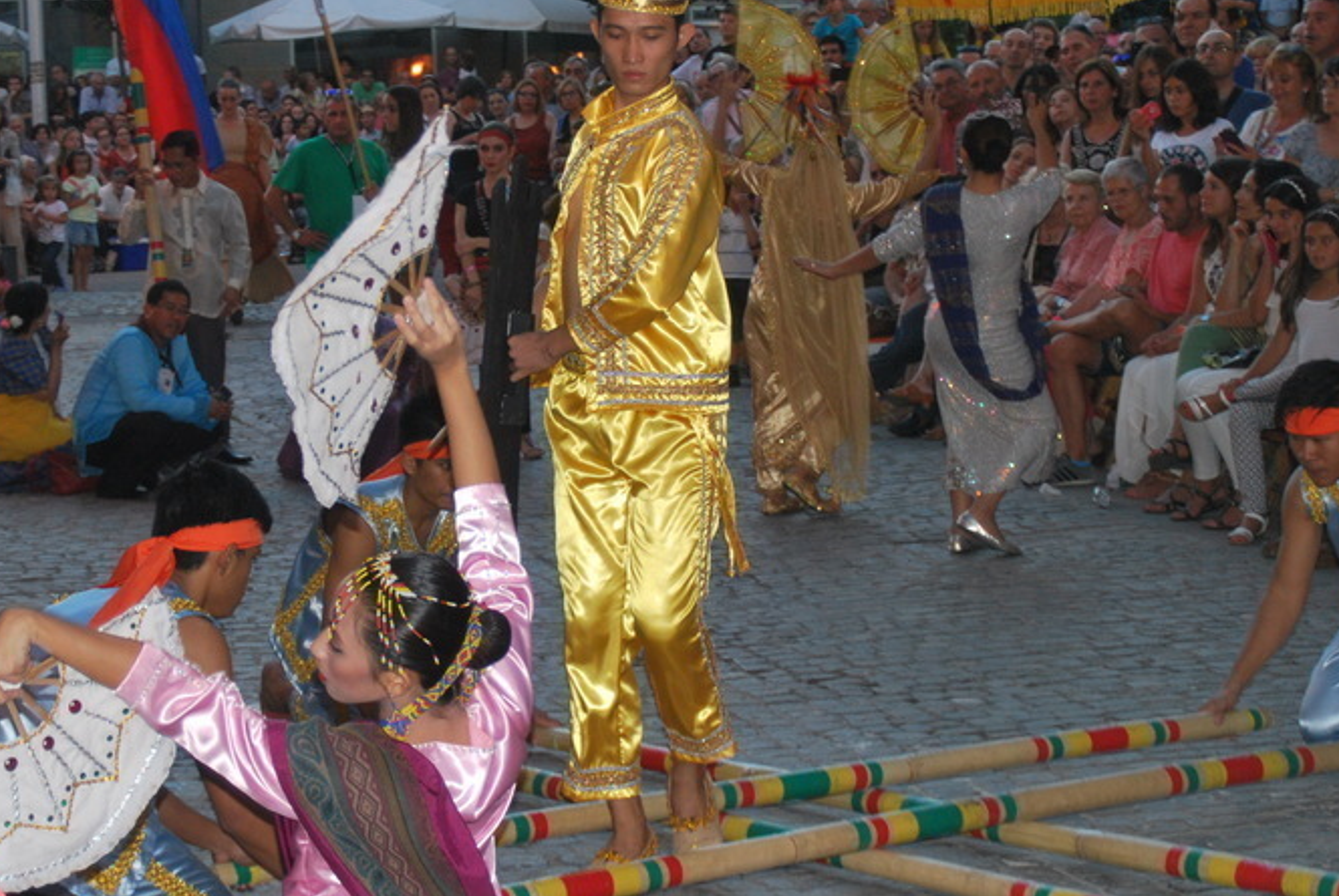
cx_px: 522
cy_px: 361
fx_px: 3612
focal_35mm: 97
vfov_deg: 14.1
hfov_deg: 21.0
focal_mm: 42
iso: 400
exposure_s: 1/60
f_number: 4.5
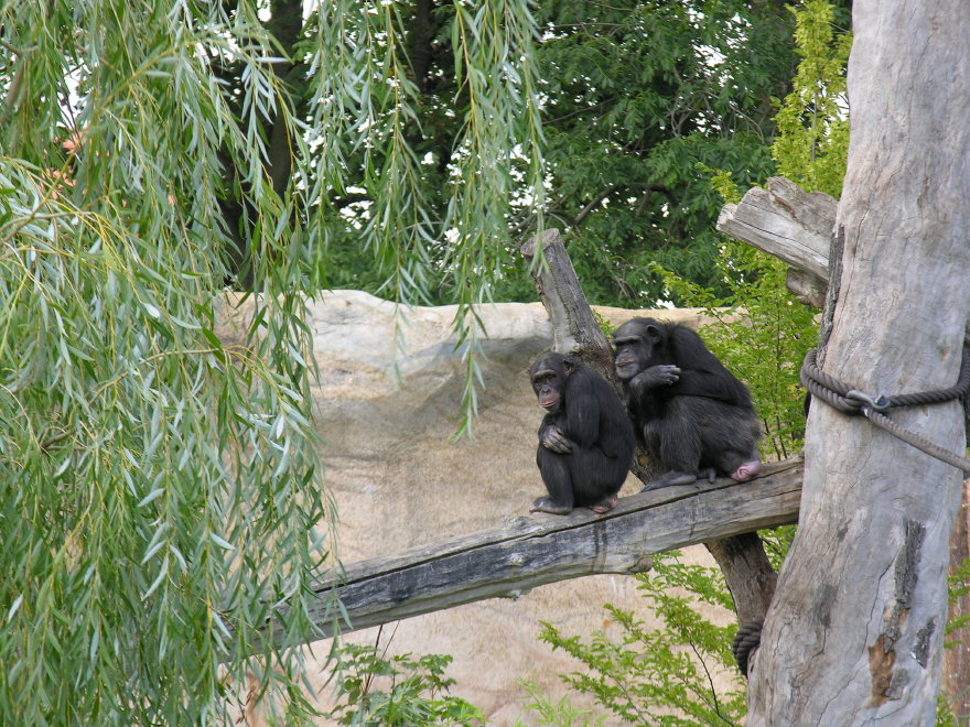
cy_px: 364
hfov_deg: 5.7
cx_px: 485
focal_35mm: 350
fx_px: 9808
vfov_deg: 4.2
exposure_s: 1/37.7
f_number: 5.2
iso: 50
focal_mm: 89
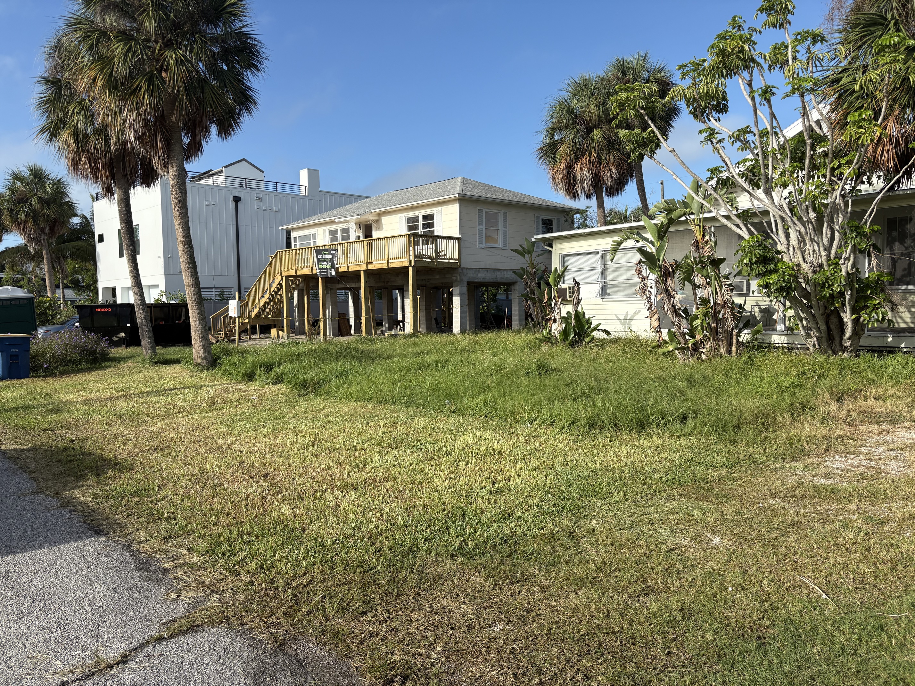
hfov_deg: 67.3
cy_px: 343
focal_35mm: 26
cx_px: 458
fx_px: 687
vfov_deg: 53.1
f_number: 1.6
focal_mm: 5.96
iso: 50
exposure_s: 1/2639
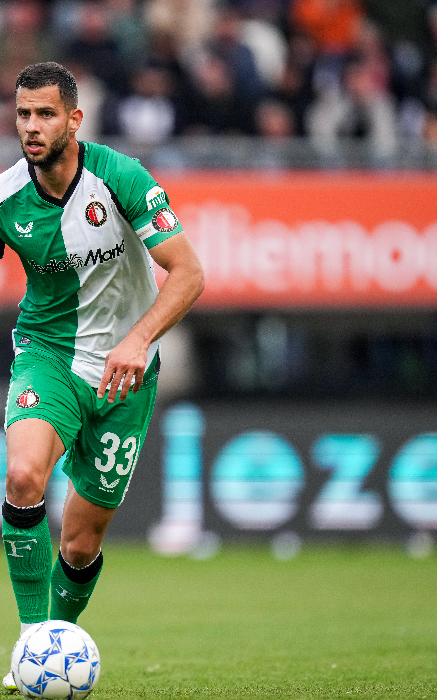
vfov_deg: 2.5
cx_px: 20
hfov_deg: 1.5
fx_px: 16331
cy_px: 350
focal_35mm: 857
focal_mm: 560
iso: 2500
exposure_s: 1/2000
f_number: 4
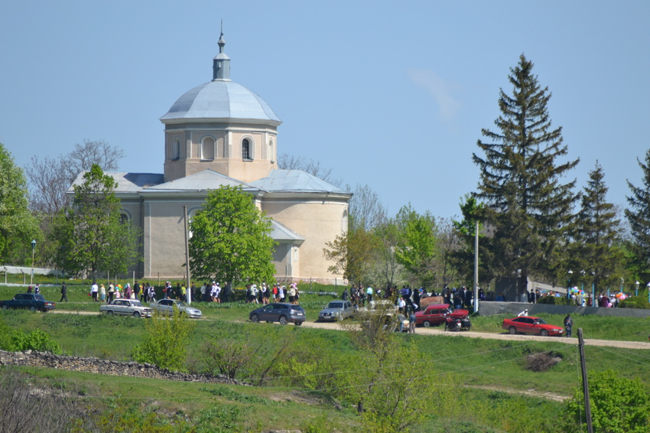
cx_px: 325
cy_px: 216
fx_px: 6497
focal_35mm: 360
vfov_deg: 3.8
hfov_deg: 5.7
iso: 400
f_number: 5.6
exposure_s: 1/2000
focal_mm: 240
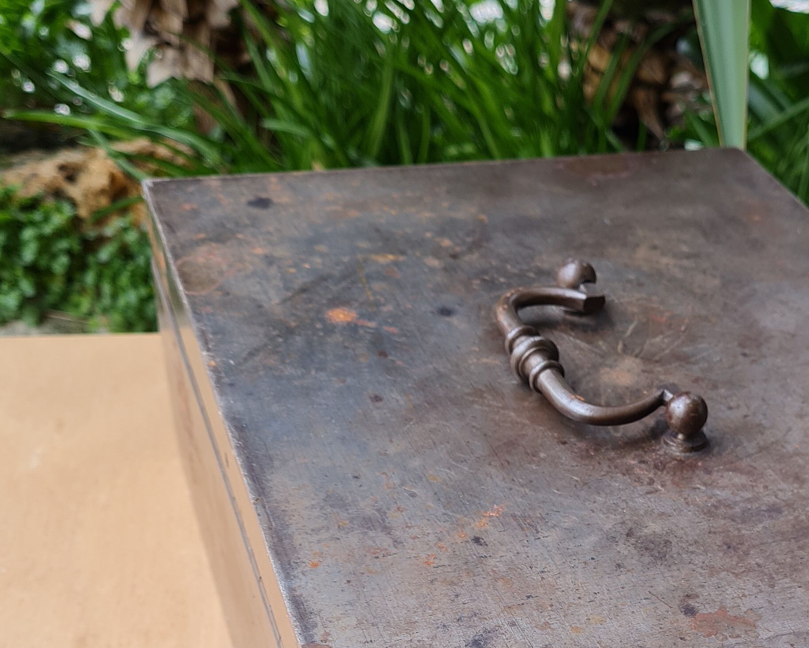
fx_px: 1341
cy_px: 672
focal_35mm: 56
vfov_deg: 25.6
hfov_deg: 32.8
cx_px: 627
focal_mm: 5.4
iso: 50
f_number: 1.8
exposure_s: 1/176
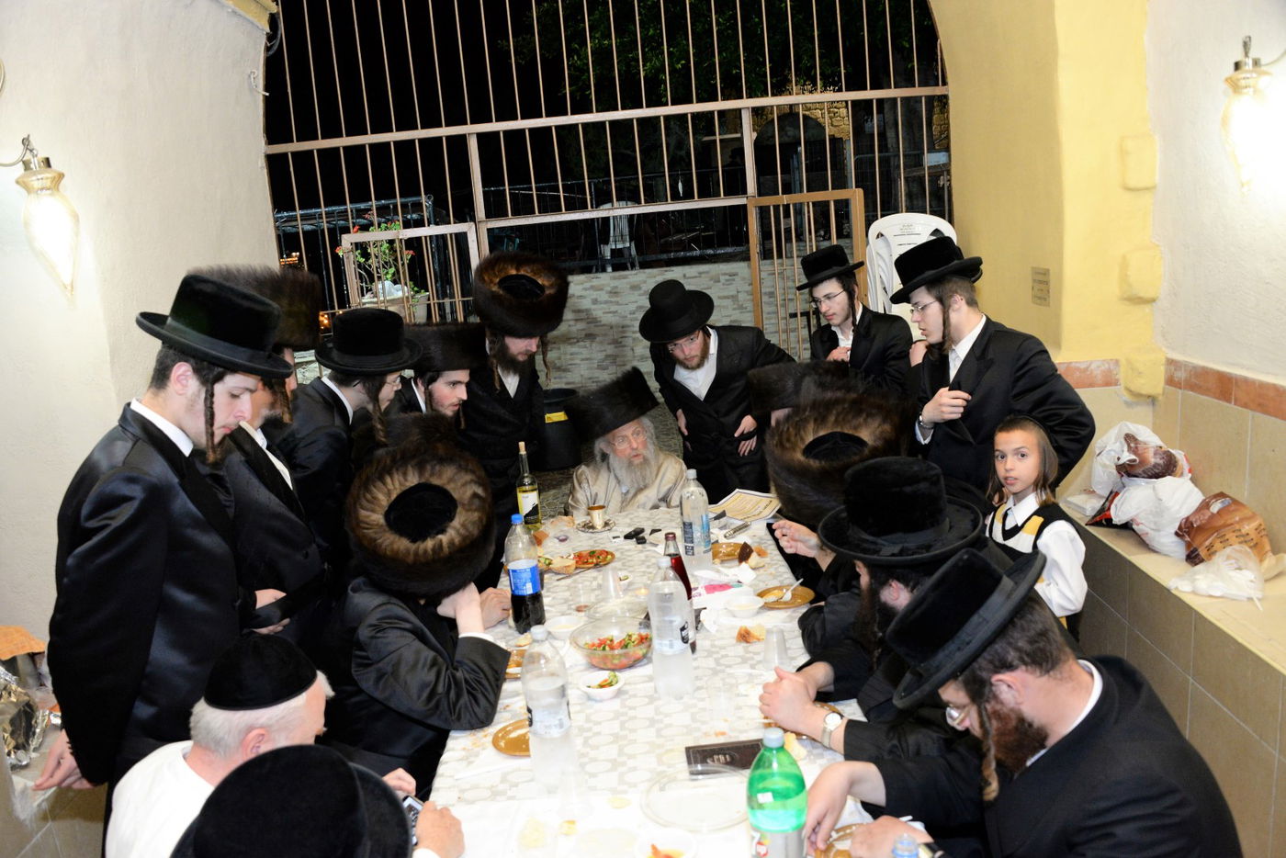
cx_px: 643
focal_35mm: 28
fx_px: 1000
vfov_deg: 46.4
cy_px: 429
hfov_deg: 65.5
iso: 2500
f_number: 5.6
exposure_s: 1/50
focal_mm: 28
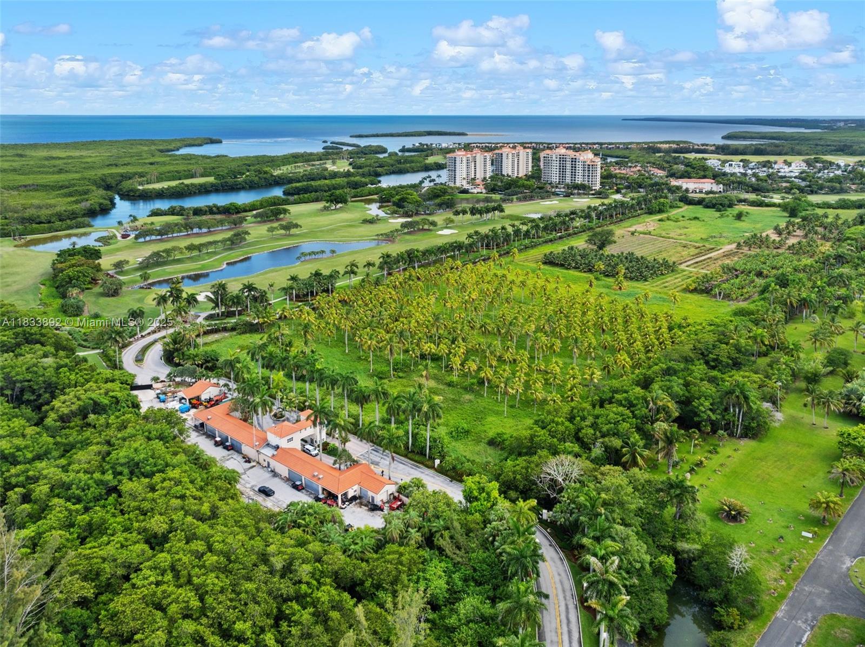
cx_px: 432
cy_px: 324
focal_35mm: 24
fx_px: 599
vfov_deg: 56.7
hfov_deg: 71.6
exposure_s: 1/1000
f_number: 2.8
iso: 170
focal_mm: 12.29
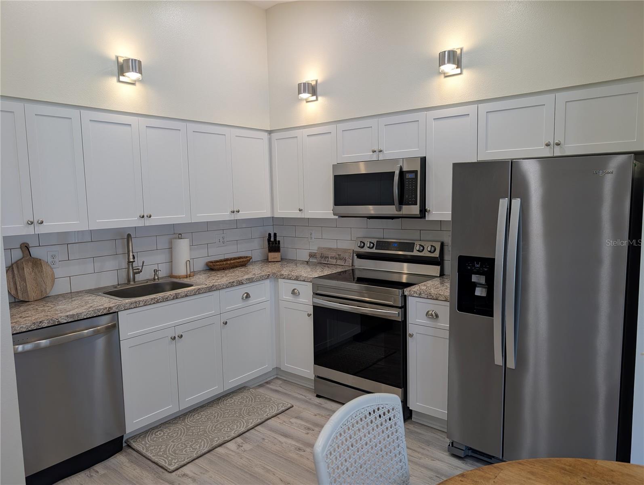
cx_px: 322
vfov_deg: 56.9
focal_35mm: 24
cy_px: 242
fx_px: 447
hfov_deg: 71.5
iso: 28
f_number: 1.68
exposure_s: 1/60
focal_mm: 6.9
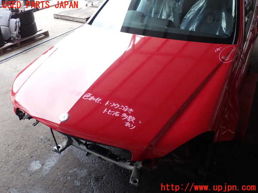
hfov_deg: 60.0
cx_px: 129
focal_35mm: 30
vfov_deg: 46.8
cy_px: 96
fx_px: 224
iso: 100
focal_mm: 5.4
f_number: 3.2
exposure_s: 1/60
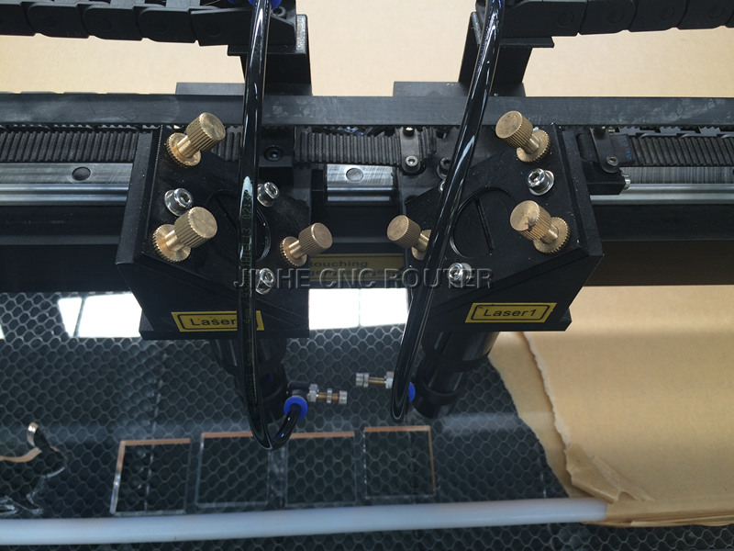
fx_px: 615
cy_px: 276
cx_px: 367
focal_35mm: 29
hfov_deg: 61.7
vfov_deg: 48.2
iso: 40
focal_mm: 4.15
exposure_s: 1/60
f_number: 2.2
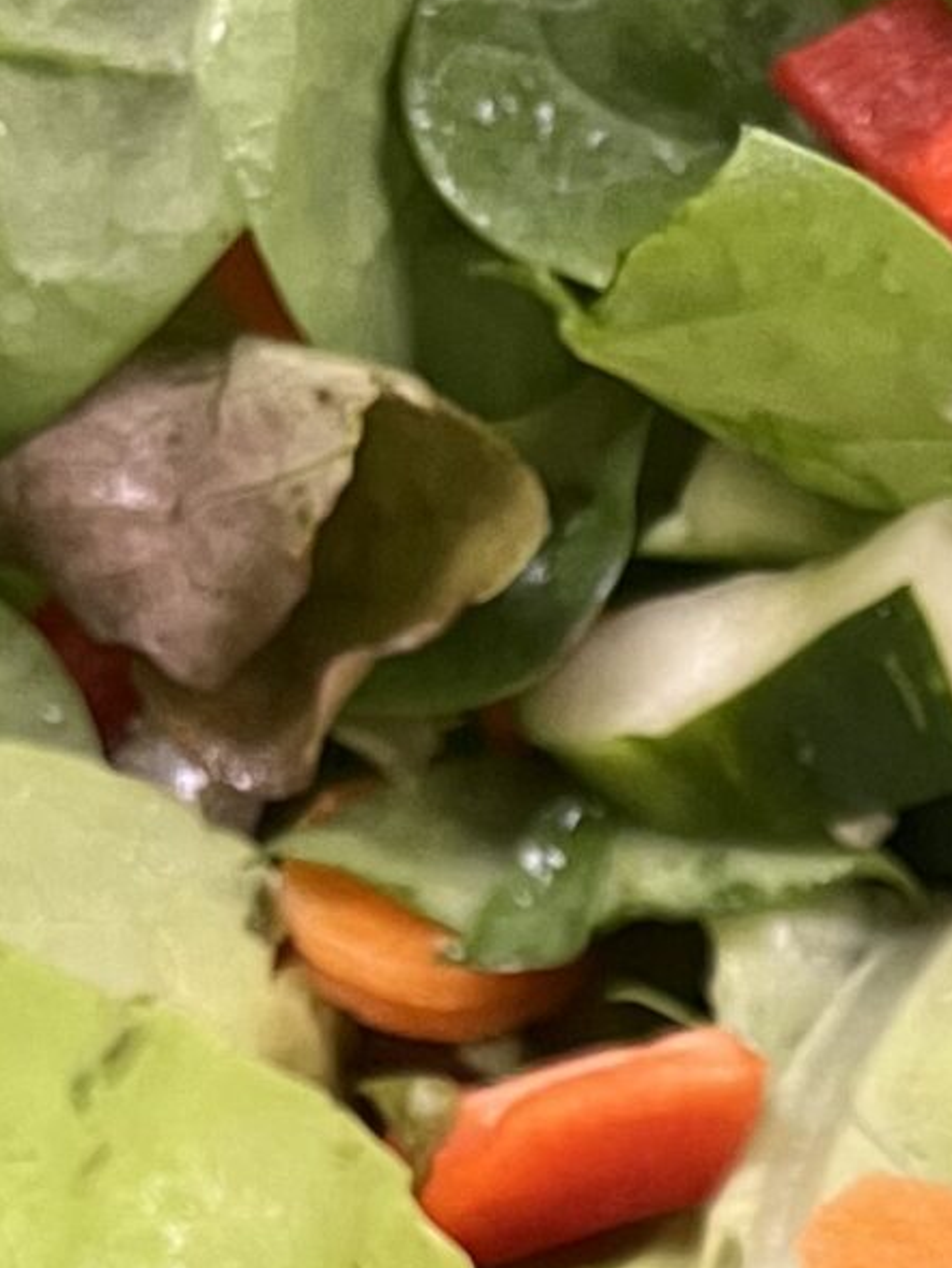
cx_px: 1684
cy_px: 2342
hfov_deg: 12.1
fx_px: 4142
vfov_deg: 15.0
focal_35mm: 113
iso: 320
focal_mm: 5.1
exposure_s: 1/59
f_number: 1.6
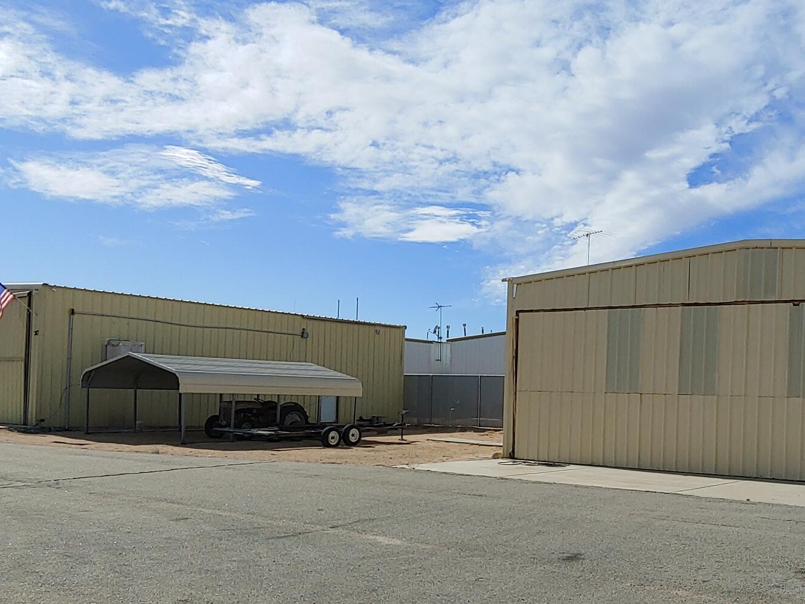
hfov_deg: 48.9
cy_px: 392
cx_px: 622
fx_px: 837
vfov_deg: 39.3
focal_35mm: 36
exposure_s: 1/2000
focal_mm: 2.18
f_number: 1.9
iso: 50
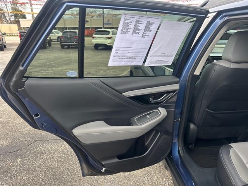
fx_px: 186
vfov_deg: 53.1
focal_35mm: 26
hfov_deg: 67.3
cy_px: 93
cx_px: 124
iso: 125
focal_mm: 5.7
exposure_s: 1/60
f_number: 1.5
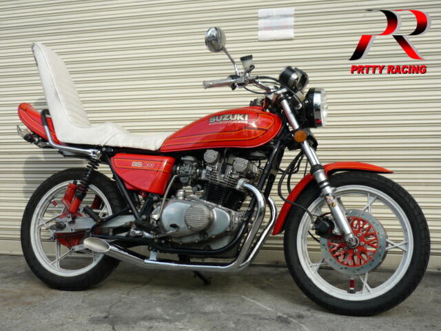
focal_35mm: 43
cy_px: 166
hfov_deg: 43.9
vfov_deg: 33.6
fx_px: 548
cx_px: 220
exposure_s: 1/640
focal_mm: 5.5
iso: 100
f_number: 2.8
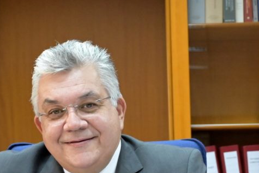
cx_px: 92
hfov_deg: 18.2
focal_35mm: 112
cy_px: 166
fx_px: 806
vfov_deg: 12.1
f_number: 4.2
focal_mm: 35
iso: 6400
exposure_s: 1/160
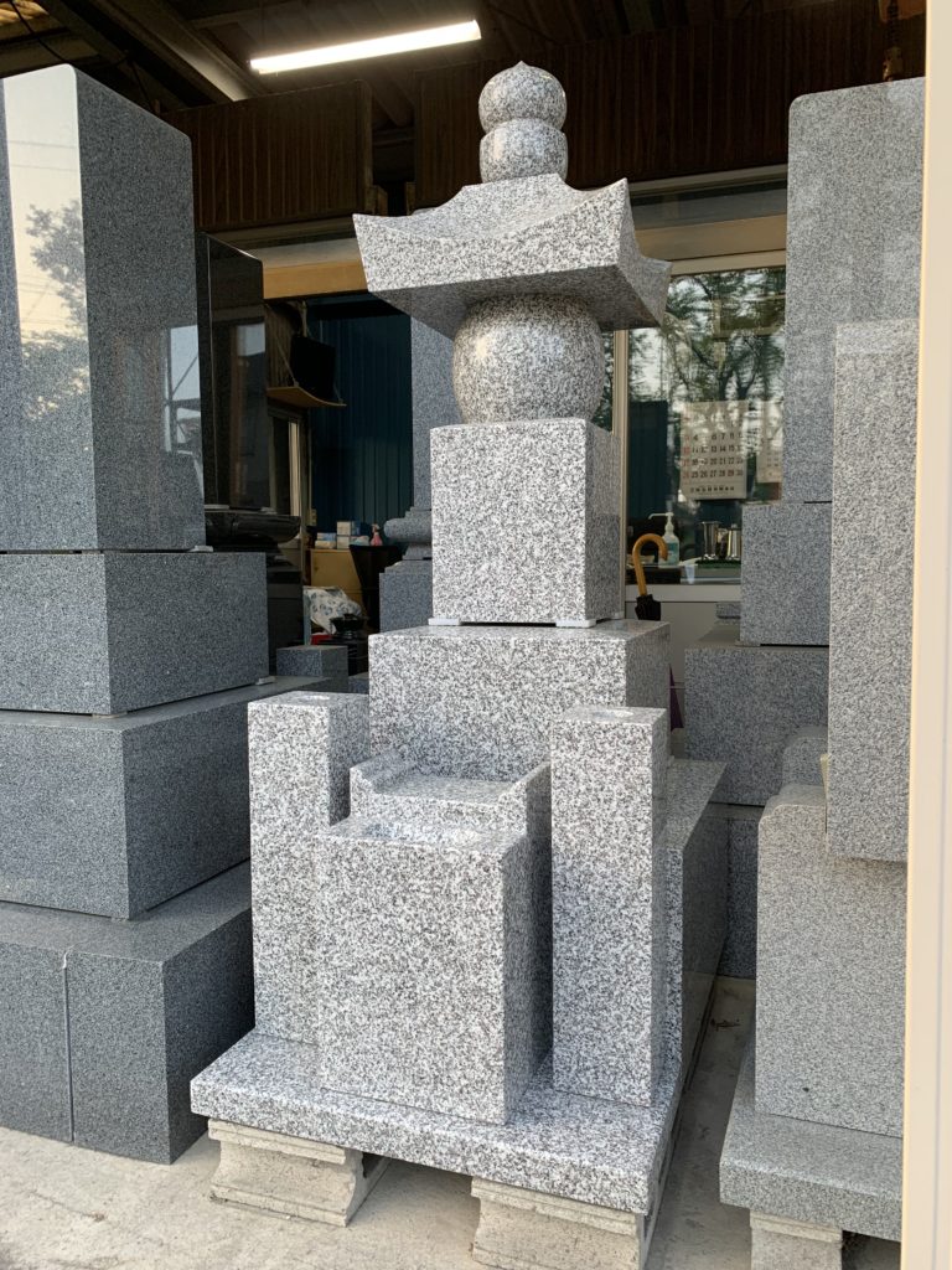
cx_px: 476
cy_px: 635
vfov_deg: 67.3
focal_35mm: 26
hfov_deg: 53.1
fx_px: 953
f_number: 1.8
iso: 80
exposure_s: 1/120
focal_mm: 4.25
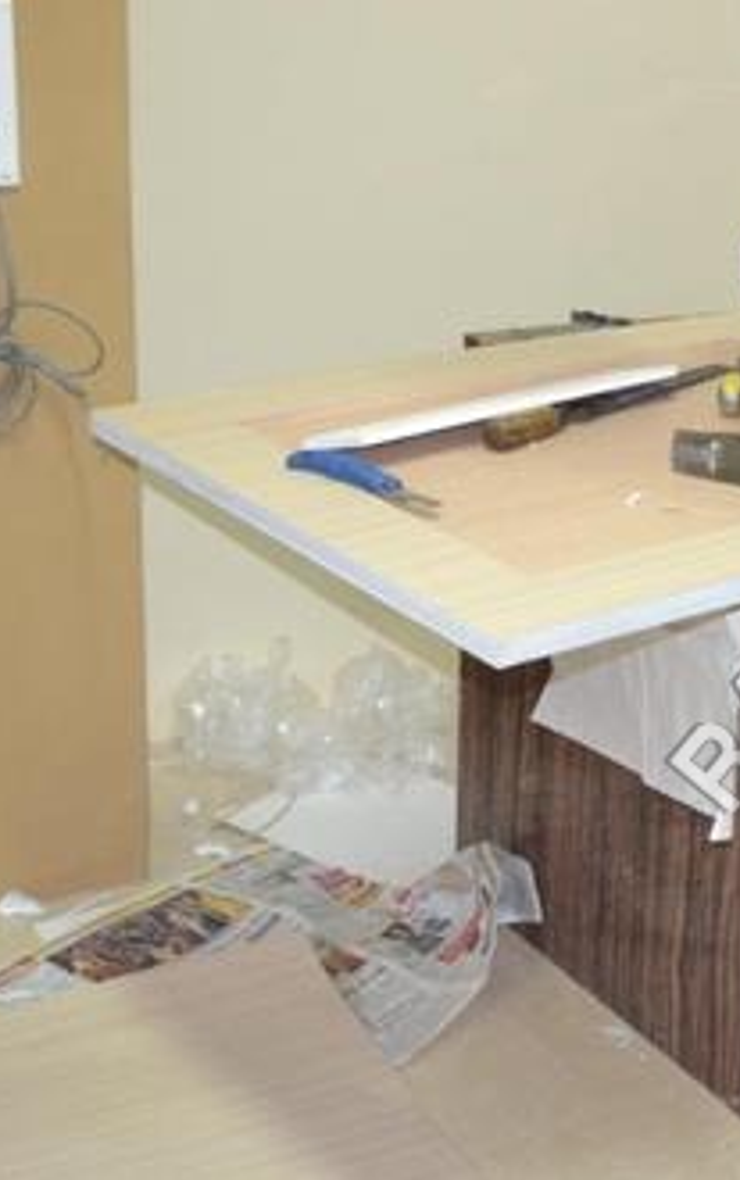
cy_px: 588
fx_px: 2382
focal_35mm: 74
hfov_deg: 16.9
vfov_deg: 27.8
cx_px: 876
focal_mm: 32
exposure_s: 1/60
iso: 2200
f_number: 4.8
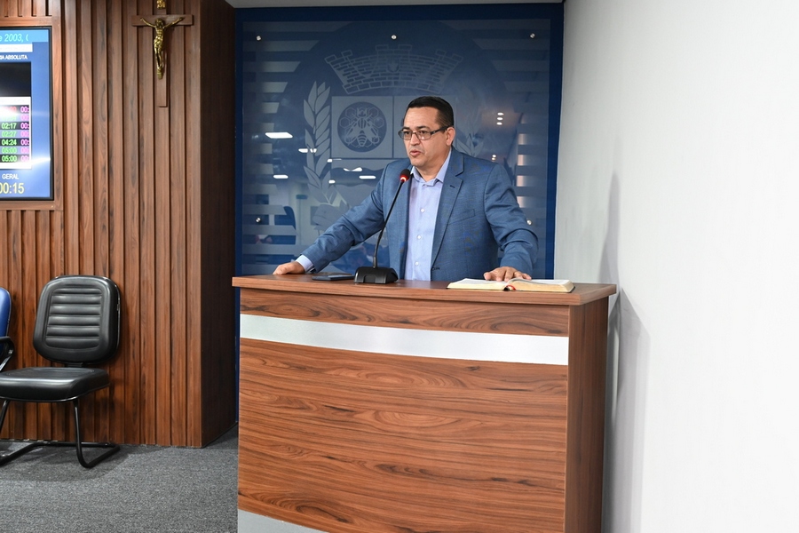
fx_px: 821
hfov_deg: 51.9
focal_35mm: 37
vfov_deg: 35.9
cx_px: 400
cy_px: 266
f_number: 4
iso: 3200
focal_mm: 37
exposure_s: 1/80
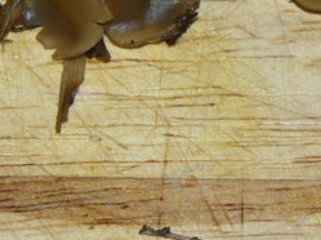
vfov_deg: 2.7
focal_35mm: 556
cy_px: 14
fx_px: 5148
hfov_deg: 3.6
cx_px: 106
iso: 100
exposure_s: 1/30
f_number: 3.3
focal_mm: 24.1
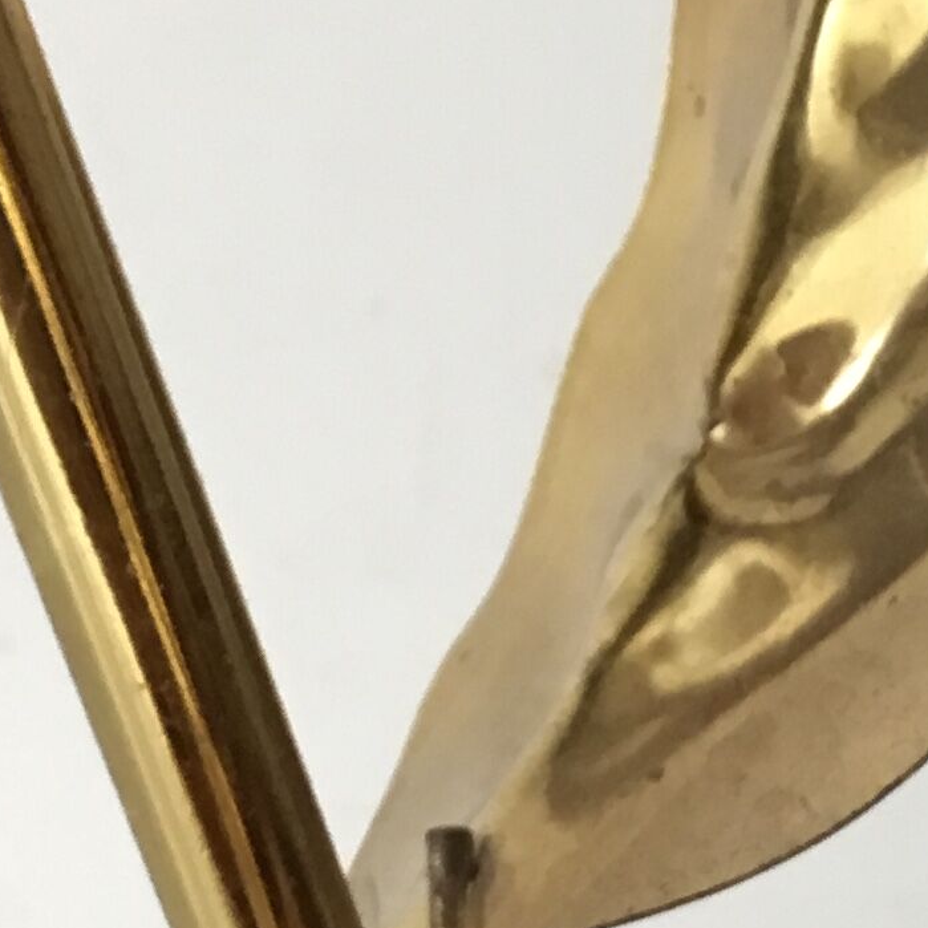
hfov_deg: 13.6
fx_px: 3882
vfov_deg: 11.8
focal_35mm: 128
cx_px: 235
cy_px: 1989
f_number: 2.4
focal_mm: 3.3
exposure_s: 1/33
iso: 80
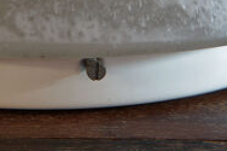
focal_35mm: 268
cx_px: 35
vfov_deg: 5.1
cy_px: -54
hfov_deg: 7.7
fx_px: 1688
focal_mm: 84
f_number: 8
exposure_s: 1/1.25
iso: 320
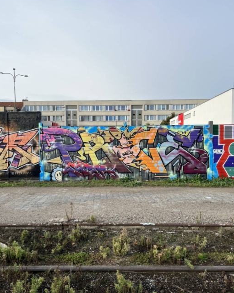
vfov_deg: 62.2
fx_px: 242
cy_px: 155
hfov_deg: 51.5
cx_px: 119
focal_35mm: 28
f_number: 1.5
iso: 50
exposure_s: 1/2353
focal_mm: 5.7
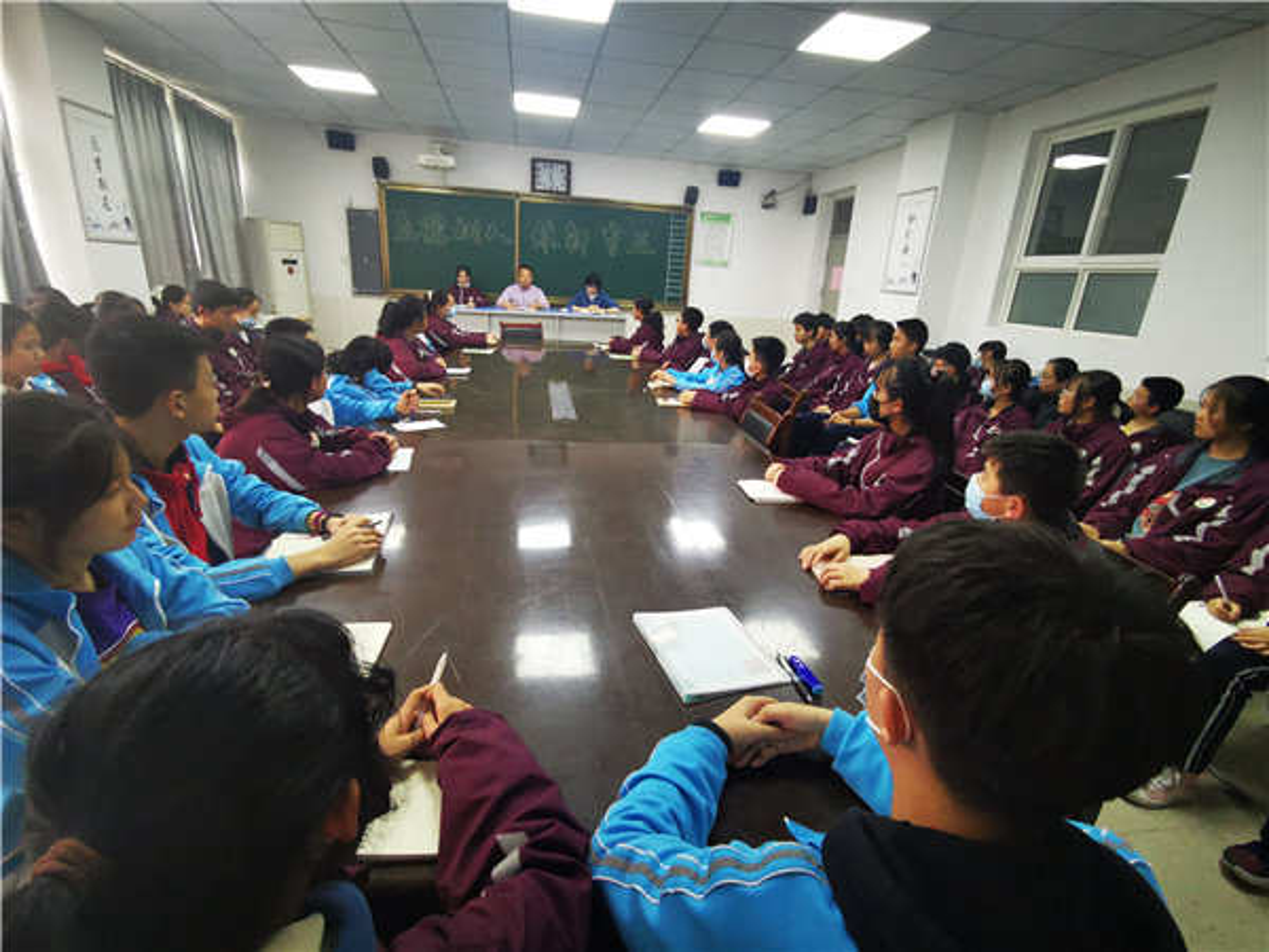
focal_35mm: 17
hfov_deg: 91.0
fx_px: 623
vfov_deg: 74.7
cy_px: 476
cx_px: 634
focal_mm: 2.26
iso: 400
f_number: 2.2
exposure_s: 1/23
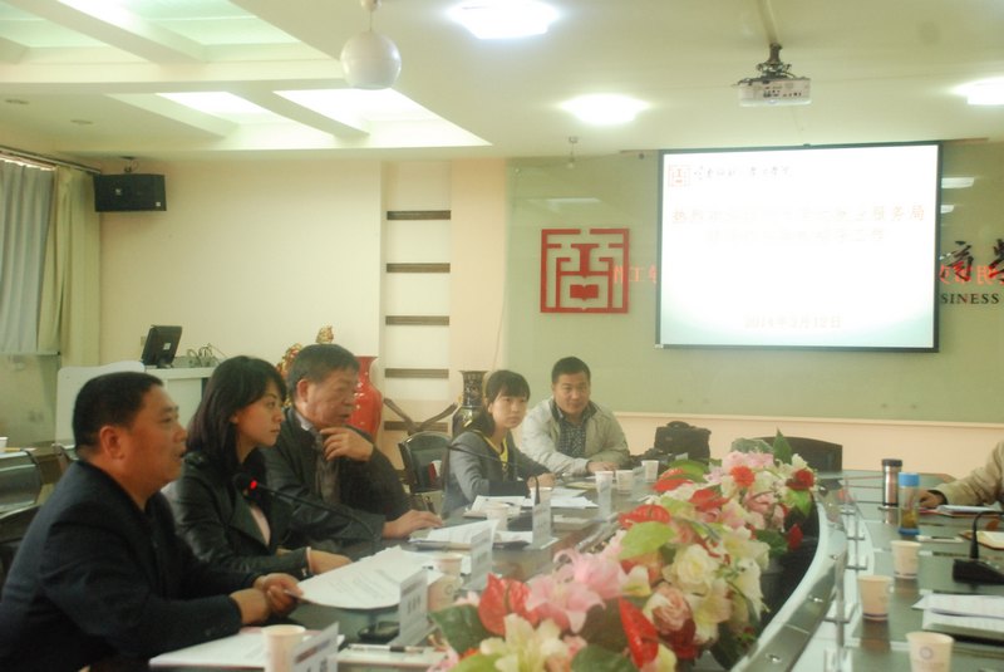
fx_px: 1340
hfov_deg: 41.1
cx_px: 502
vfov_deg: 28.1
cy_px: 336
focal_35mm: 48
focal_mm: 32
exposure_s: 1/30
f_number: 4.2
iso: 1600
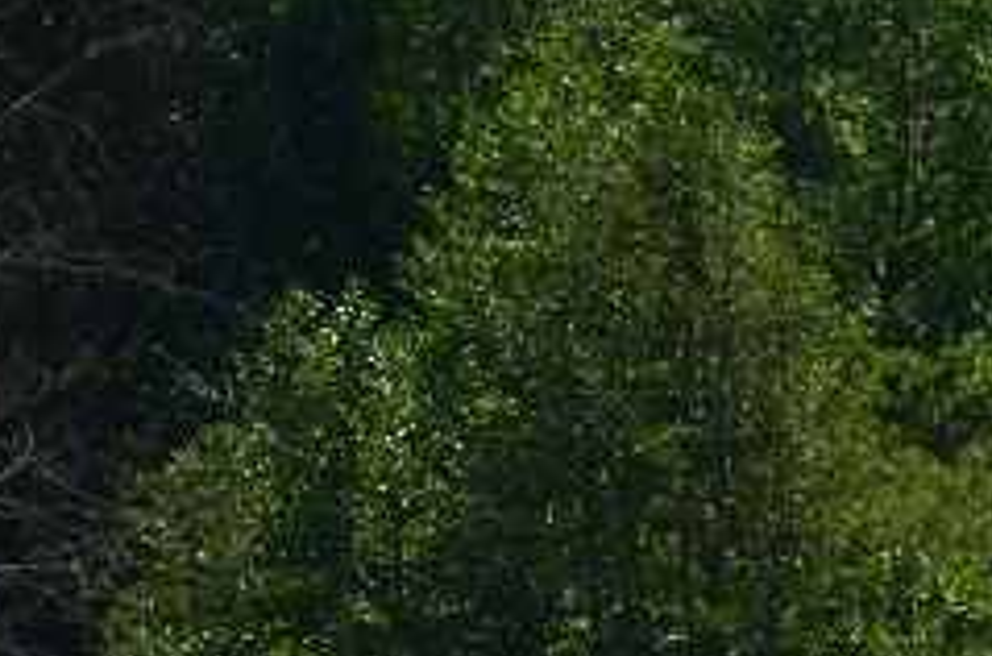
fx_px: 12037
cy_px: 1264
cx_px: -114
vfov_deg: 3.1
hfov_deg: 4.7
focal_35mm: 438
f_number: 4.5
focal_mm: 70
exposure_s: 1/8000
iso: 400
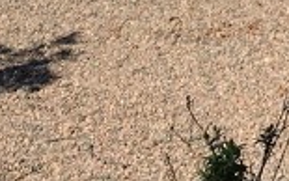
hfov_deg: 10.0
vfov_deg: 6.1
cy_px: -313
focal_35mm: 203
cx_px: 427
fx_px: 1599
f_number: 2.2
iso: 25
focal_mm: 4.15
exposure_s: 1/1538
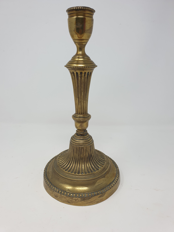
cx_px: 87
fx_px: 174
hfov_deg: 53.1
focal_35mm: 26
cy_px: 116
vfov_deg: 67.3
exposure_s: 1/100
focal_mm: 4.3
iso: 50
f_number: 2.4
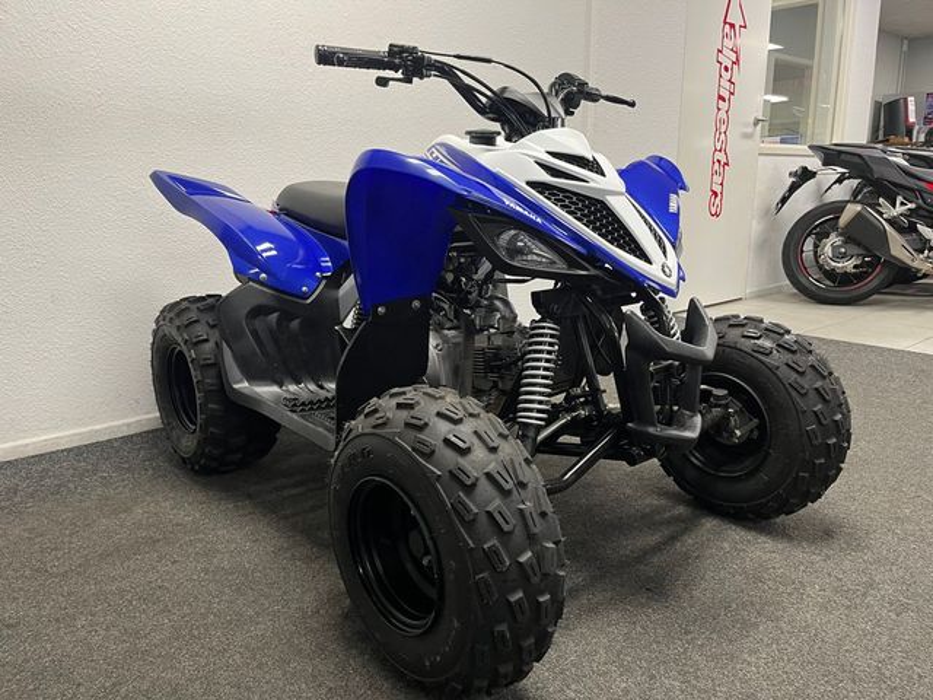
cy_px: 350
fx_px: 701
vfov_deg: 53.1
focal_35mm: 26
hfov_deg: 67.3
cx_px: 466
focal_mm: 5.1
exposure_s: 1/50
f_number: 1.6
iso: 125
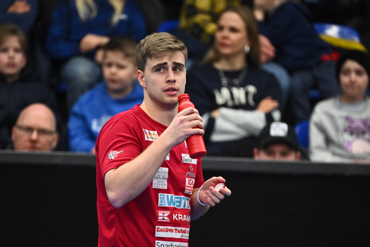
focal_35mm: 400
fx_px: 4110
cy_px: 124
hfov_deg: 5.2
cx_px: 185
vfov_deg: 3.4
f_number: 4
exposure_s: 1/800
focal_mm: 400
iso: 4000
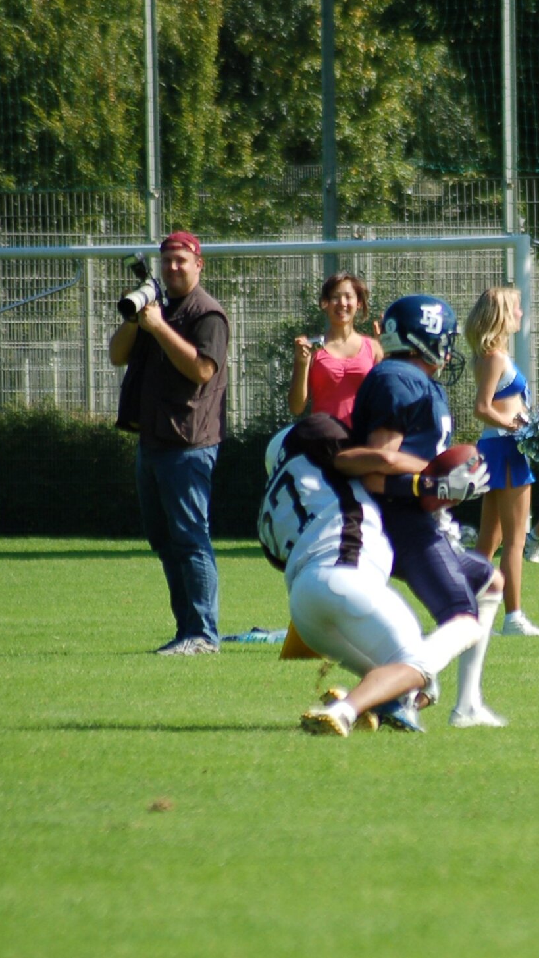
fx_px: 14450
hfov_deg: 2.1
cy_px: 479
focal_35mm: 569
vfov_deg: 3.8
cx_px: 530
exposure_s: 1/1000
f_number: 5.3
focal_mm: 240
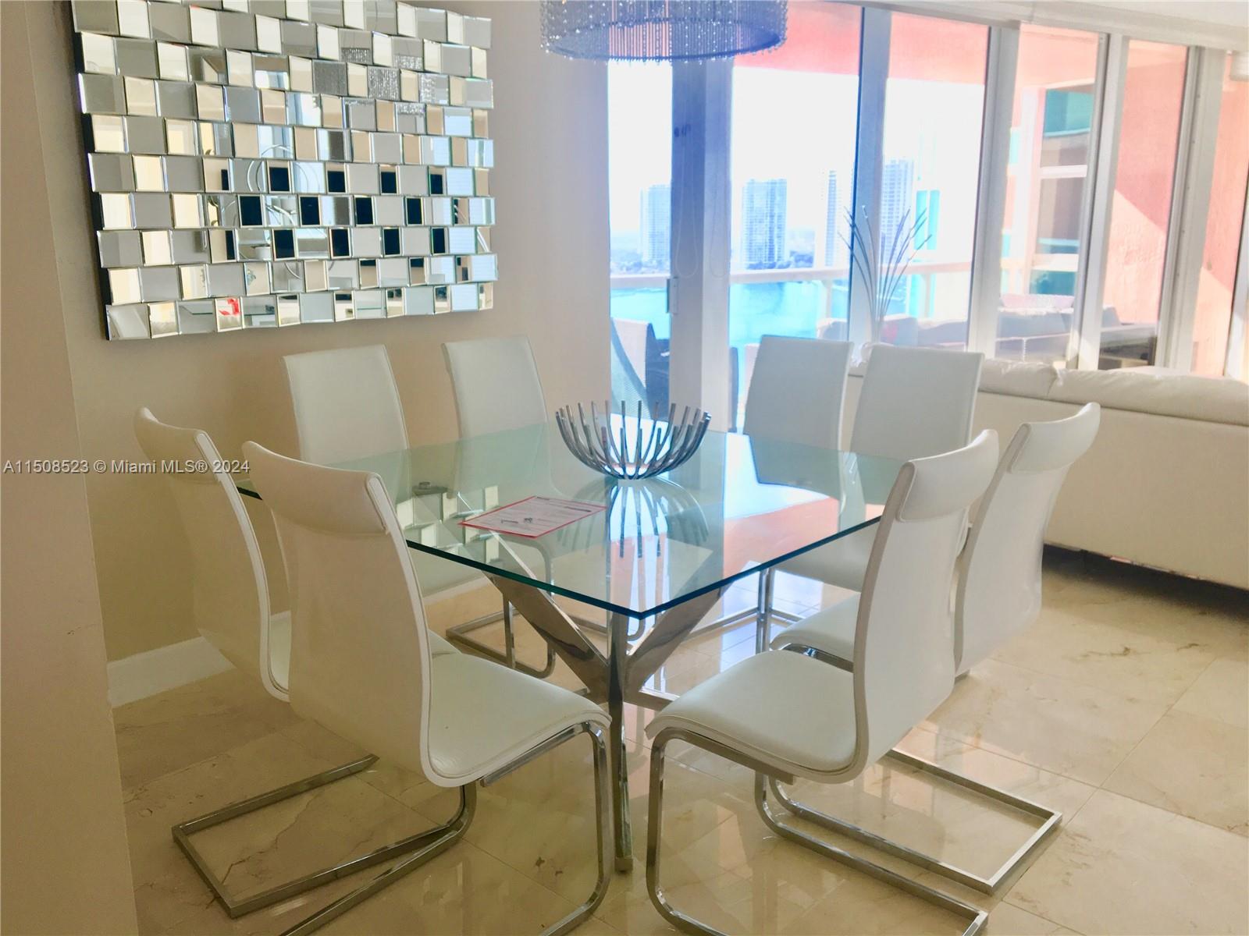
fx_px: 1046
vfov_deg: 48.2
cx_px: 624
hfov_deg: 61.7
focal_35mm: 29
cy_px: 468
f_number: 2.2
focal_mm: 4.15
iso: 32
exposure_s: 1/30
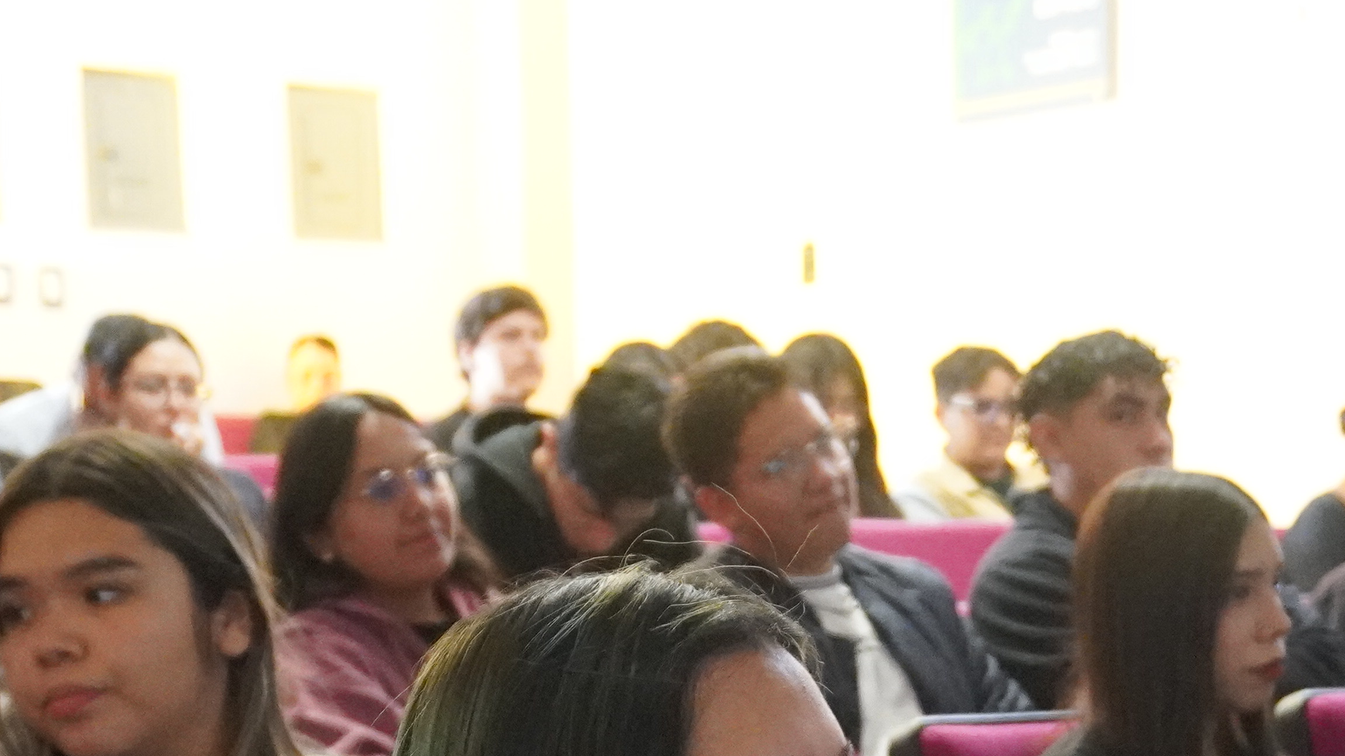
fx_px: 3365
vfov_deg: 12.2
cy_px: 1127
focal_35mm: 94
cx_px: 763
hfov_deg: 22.6
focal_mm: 23
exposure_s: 1/60
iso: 6400
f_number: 4
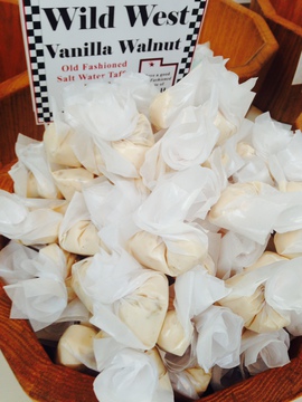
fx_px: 384
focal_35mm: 33
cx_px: 151
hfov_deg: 42.9
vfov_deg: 55.4
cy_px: 201
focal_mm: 4.12
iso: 50
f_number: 2.4
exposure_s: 1/60
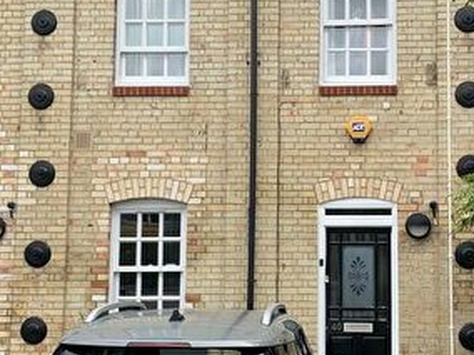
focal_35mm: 64
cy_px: 174
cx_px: 335
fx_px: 876
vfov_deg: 22.9
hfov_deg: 29.9
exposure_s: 1/656
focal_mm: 4.25
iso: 25
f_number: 1.8
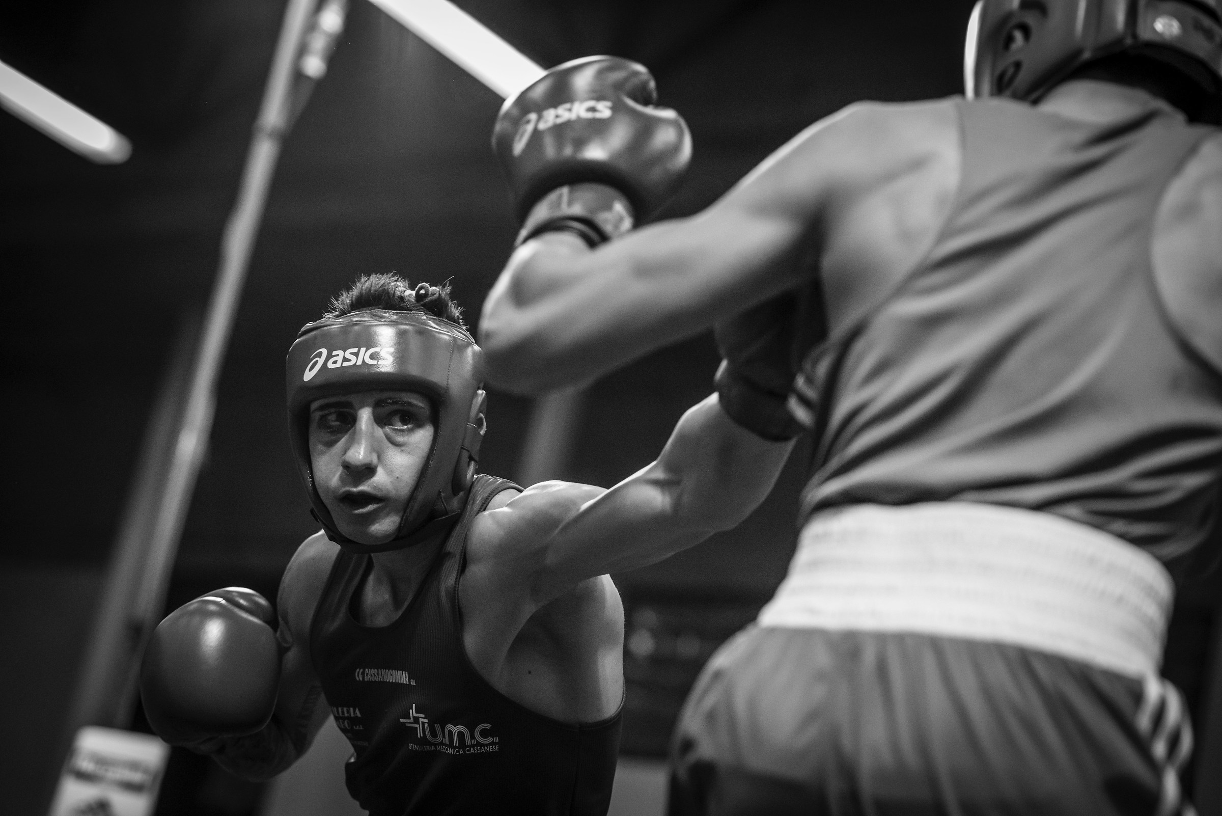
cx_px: 611
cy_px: 408
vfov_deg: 16.1
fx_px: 2886
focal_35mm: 85
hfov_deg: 23.9
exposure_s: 1/800
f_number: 2.8
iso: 4000
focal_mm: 85
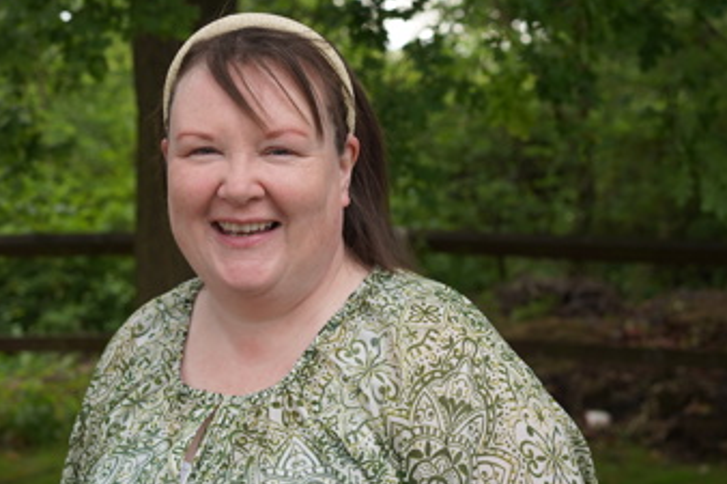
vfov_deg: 23.7
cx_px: 265
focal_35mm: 57
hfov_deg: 34.8
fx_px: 1150
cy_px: 211
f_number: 4
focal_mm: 35
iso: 125
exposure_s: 1/160
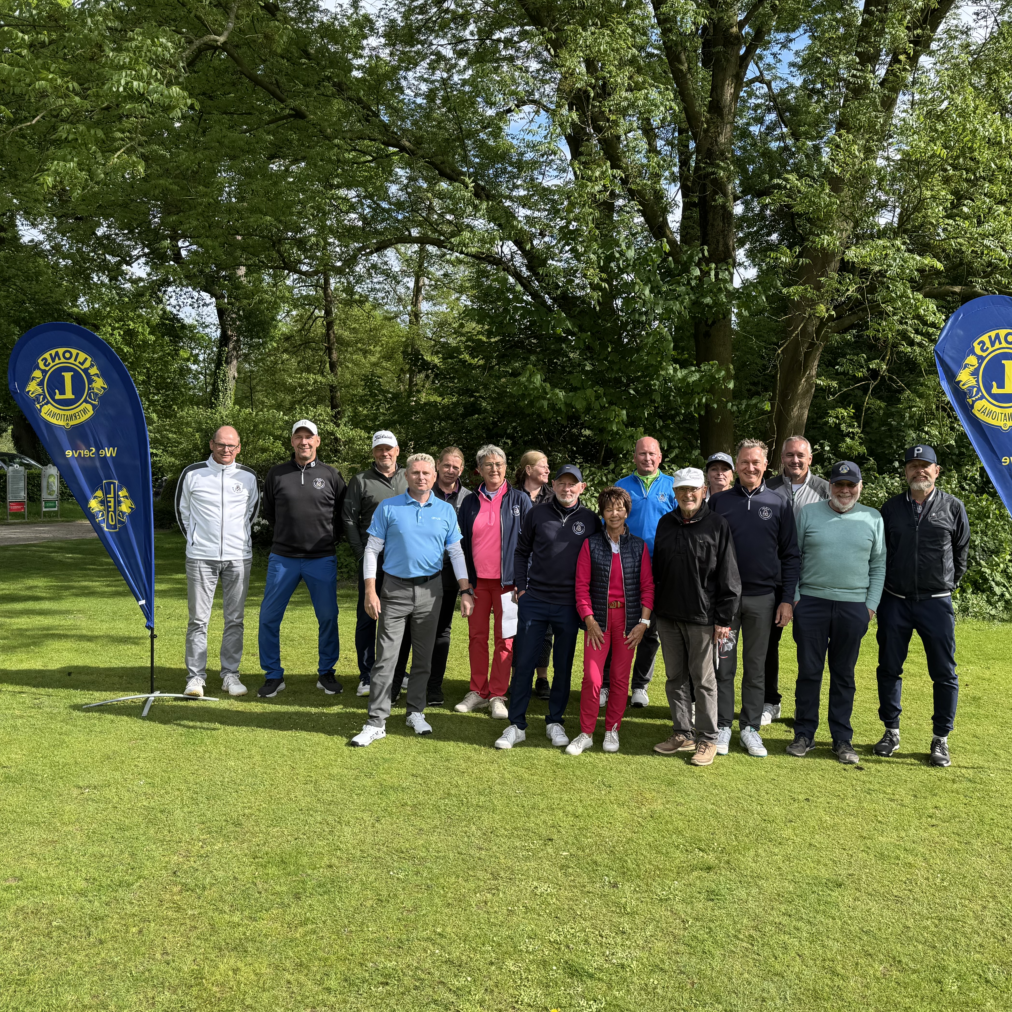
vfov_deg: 55.6
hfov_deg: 55.4
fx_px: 959
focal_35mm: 29
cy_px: 504
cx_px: 579
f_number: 1.78
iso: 80
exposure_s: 1/1193
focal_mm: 6.76
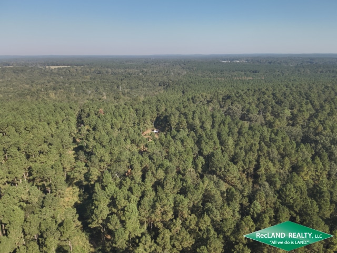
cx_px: 168
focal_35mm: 24
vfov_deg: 56.8
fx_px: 234
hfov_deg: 71.6
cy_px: 126
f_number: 2.8
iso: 100
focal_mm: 4.4
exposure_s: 1/800
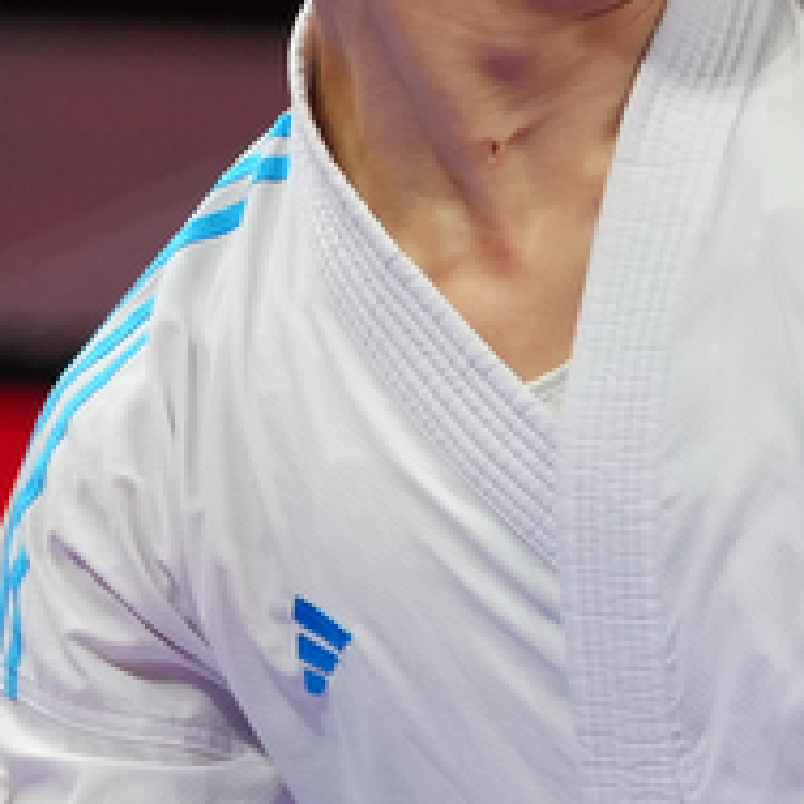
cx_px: 2827
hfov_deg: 1.4
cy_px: 205
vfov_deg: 1.4
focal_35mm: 1265
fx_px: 33241
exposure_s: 1/1000
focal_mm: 175
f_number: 2.8
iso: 500
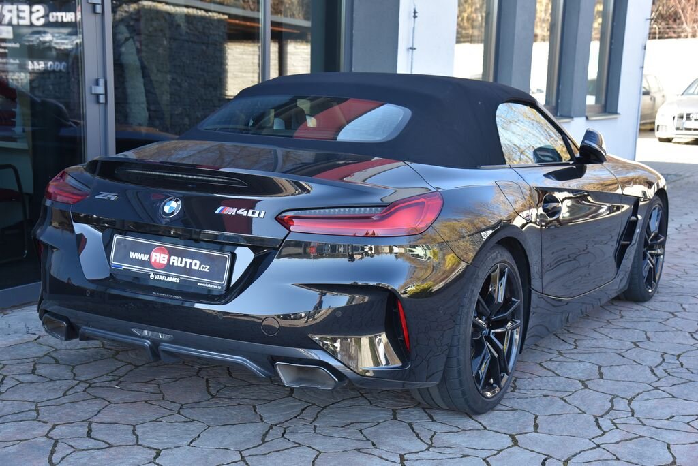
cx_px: 349
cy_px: 233
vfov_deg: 27.0
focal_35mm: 50
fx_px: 970
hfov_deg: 39.6
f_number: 5.6
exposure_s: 1/125
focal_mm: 50
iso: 500
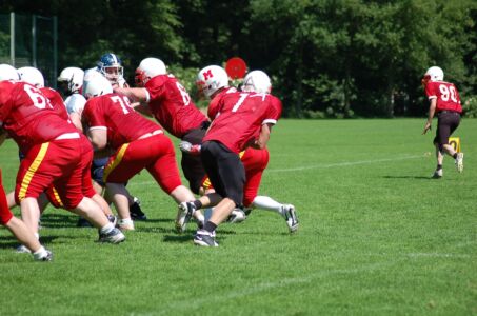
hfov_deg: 10.2
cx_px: 238
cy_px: 158
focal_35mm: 202
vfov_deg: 6.8
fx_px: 2677
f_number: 4.5
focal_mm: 135
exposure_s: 1/1250
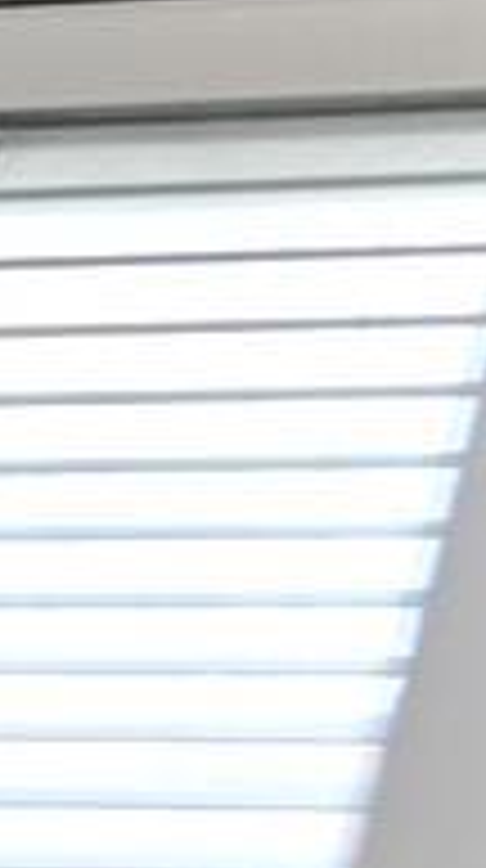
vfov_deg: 12.1
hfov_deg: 4.1
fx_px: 3588
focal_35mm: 156
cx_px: -3177
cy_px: 1774
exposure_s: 1/800
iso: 1600
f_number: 2.8
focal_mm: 14
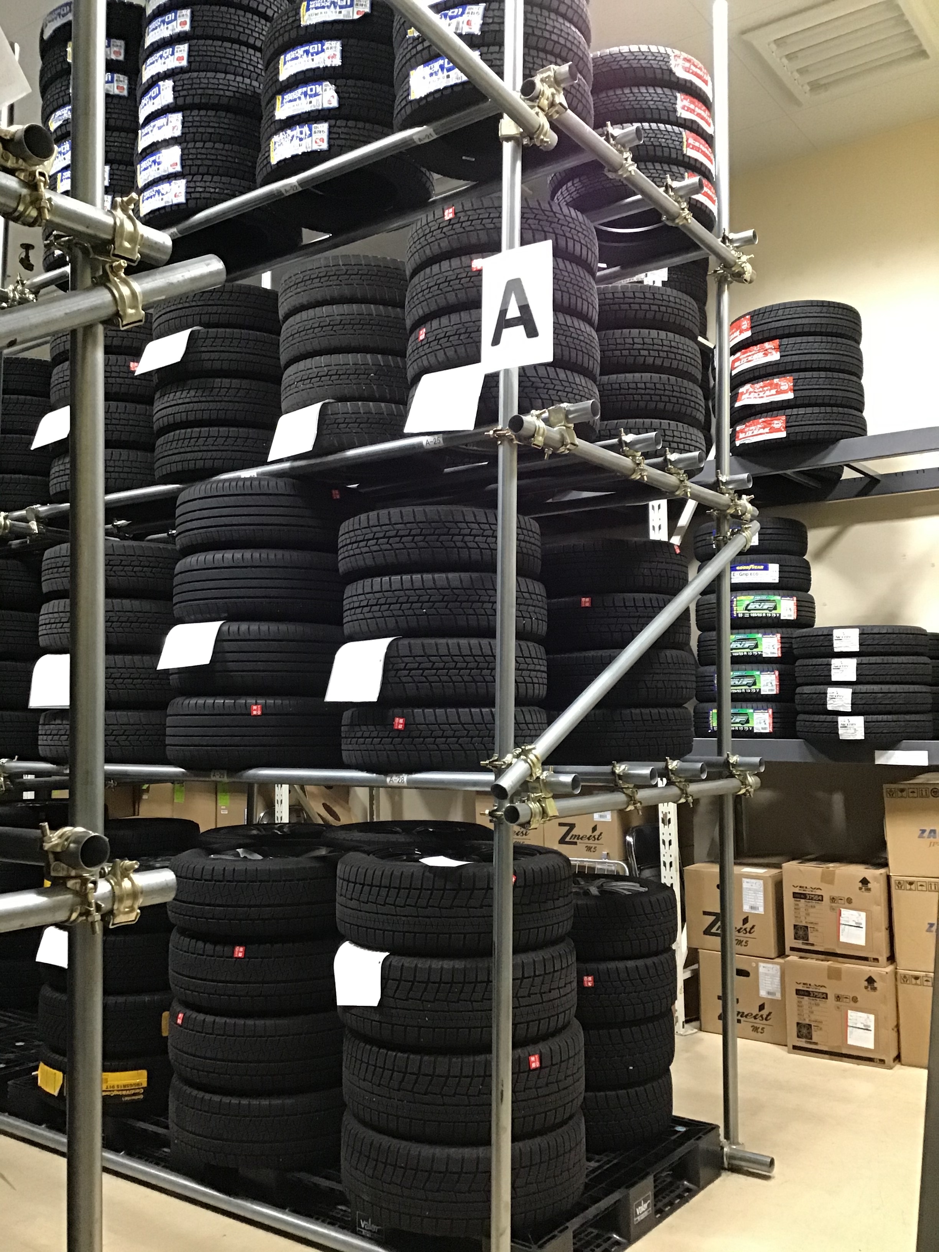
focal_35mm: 31
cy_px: 626
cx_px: 470
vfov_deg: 58.4
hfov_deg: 45.4
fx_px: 1121
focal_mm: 3.3
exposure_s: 1/20
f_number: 2.4
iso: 200
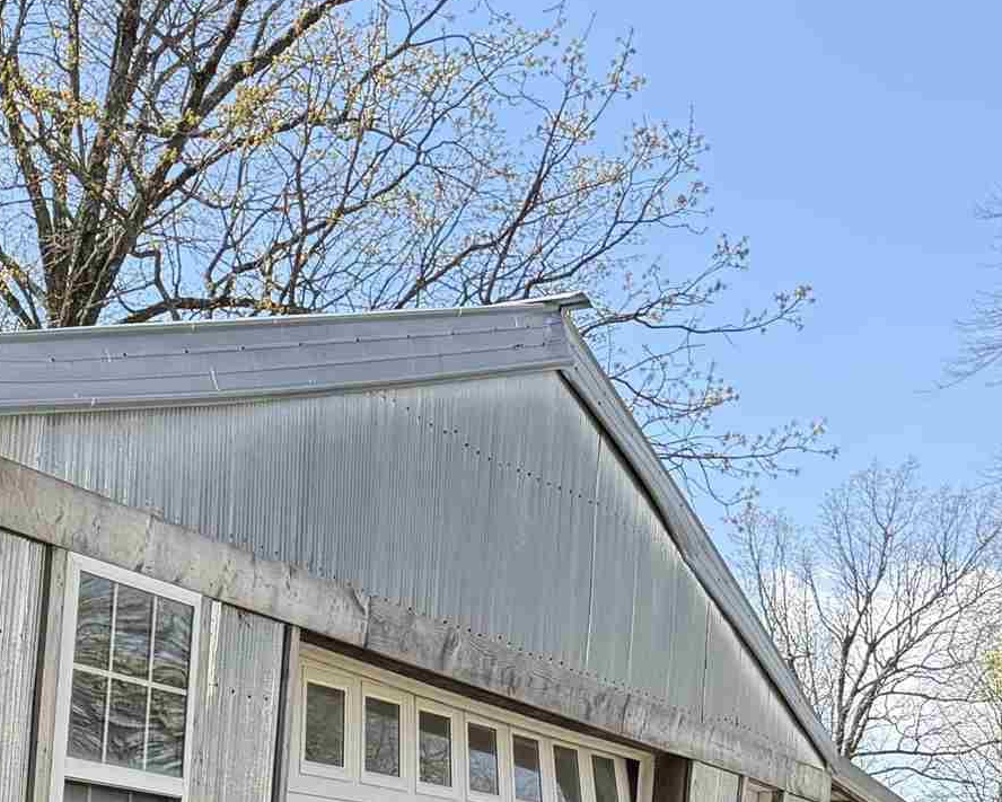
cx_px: -631
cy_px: 1192
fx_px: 2403
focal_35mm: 81
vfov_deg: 17.2
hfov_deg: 19.5
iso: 100
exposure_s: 1/2110
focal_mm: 6.76
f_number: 1.78
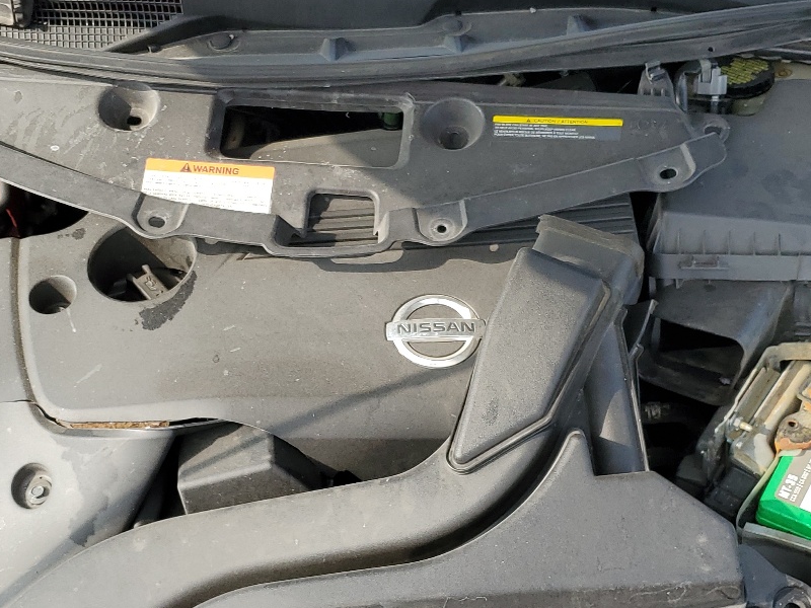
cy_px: 369
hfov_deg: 36.8
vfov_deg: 28.0
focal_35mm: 52
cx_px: 397
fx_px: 1218
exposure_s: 1/833
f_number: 1.5
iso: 50
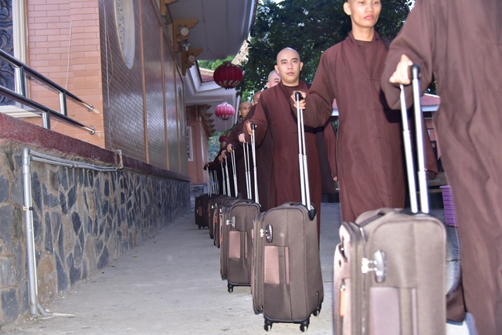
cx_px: 251
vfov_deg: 35.0
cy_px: 168
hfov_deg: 50.7
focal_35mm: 38
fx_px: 530
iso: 1000
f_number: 4
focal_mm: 38
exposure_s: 1/40
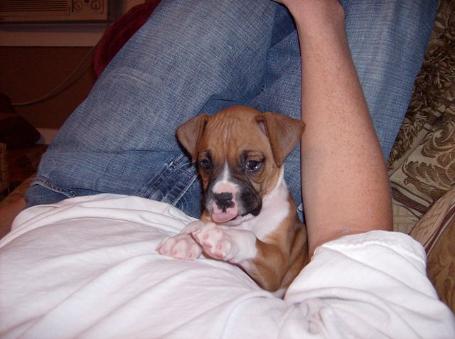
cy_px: 170
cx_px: 228
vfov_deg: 39.5
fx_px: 472
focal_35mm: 36
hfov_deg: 51.5
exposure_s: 1/60
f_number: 2.8
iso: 200
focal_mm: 6
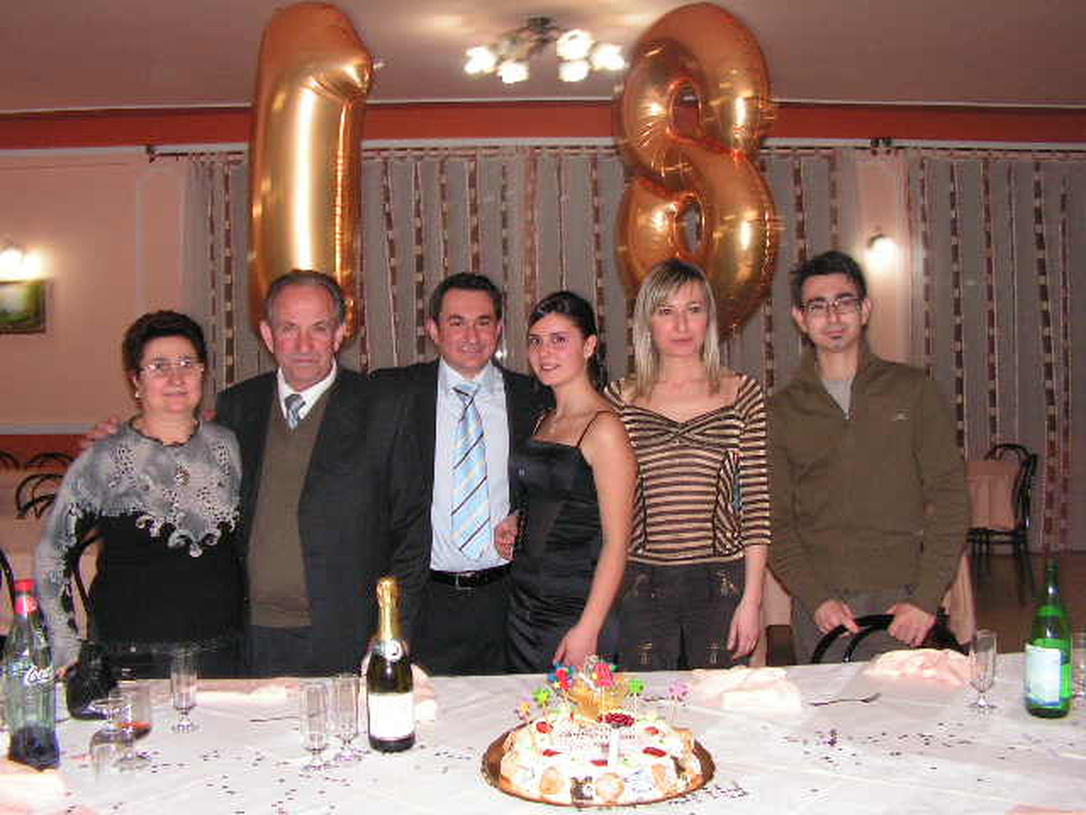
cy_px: 408
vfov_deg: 39.7
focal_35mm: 36
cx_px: 543
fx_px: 1129
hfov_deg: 51.4
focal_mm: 6
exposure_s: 1/40
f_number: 3.2
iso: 200
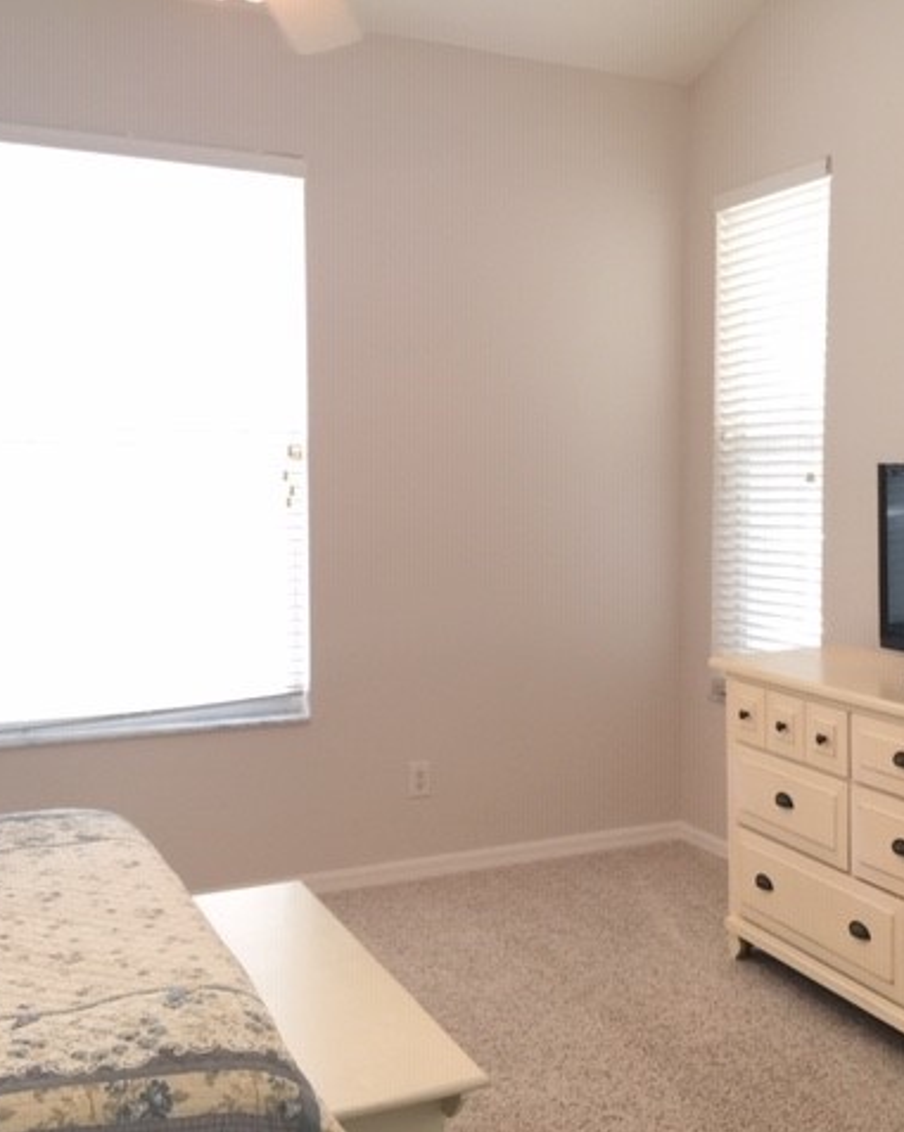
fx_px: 1272
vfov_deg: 48.0
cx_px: 610
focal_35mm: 38
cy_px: 567
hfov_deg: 38.6
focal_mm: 4.15
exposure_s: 1/30
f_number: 2.2
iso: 50
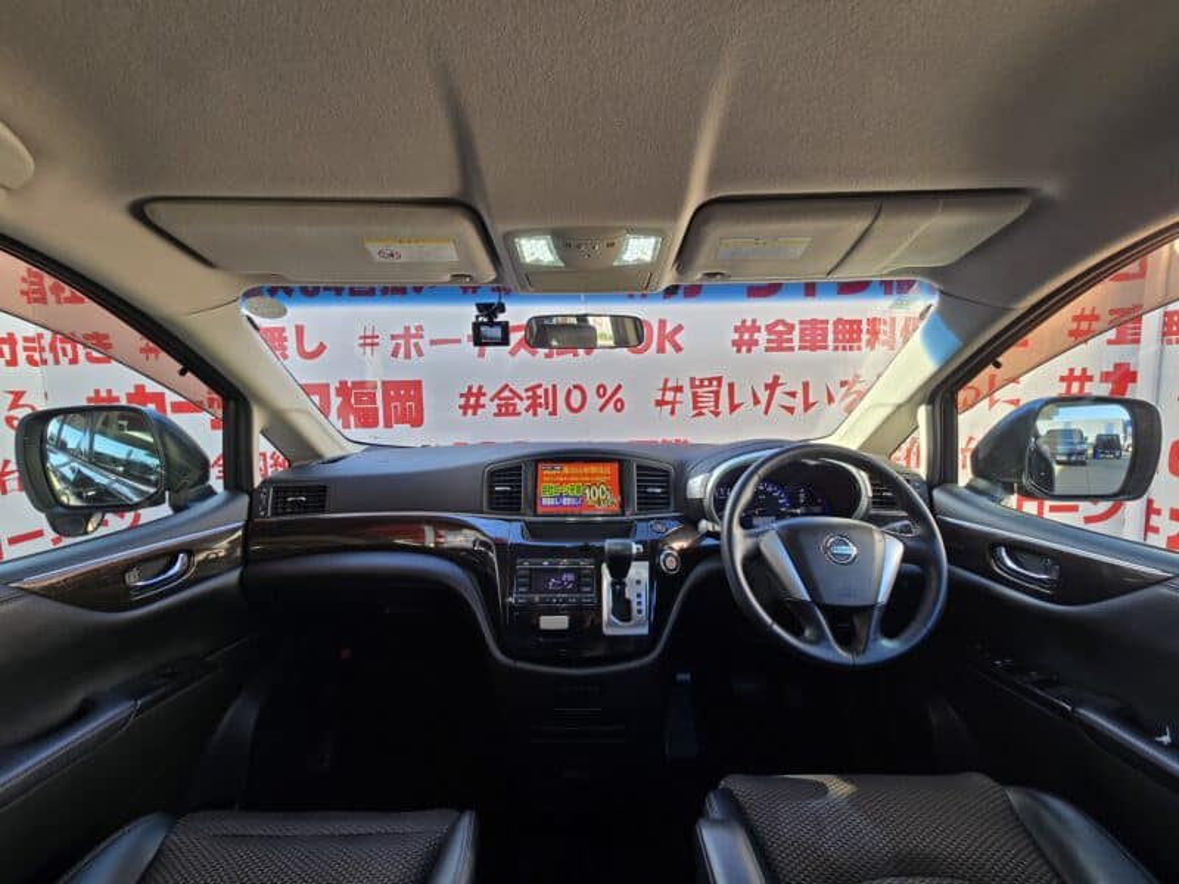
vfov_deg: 89.9
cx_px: 590
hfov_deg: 106.2
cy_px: 442
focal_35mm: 13
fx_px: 443
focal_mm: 2.2
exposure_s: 1/100
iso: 50
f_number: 2.2
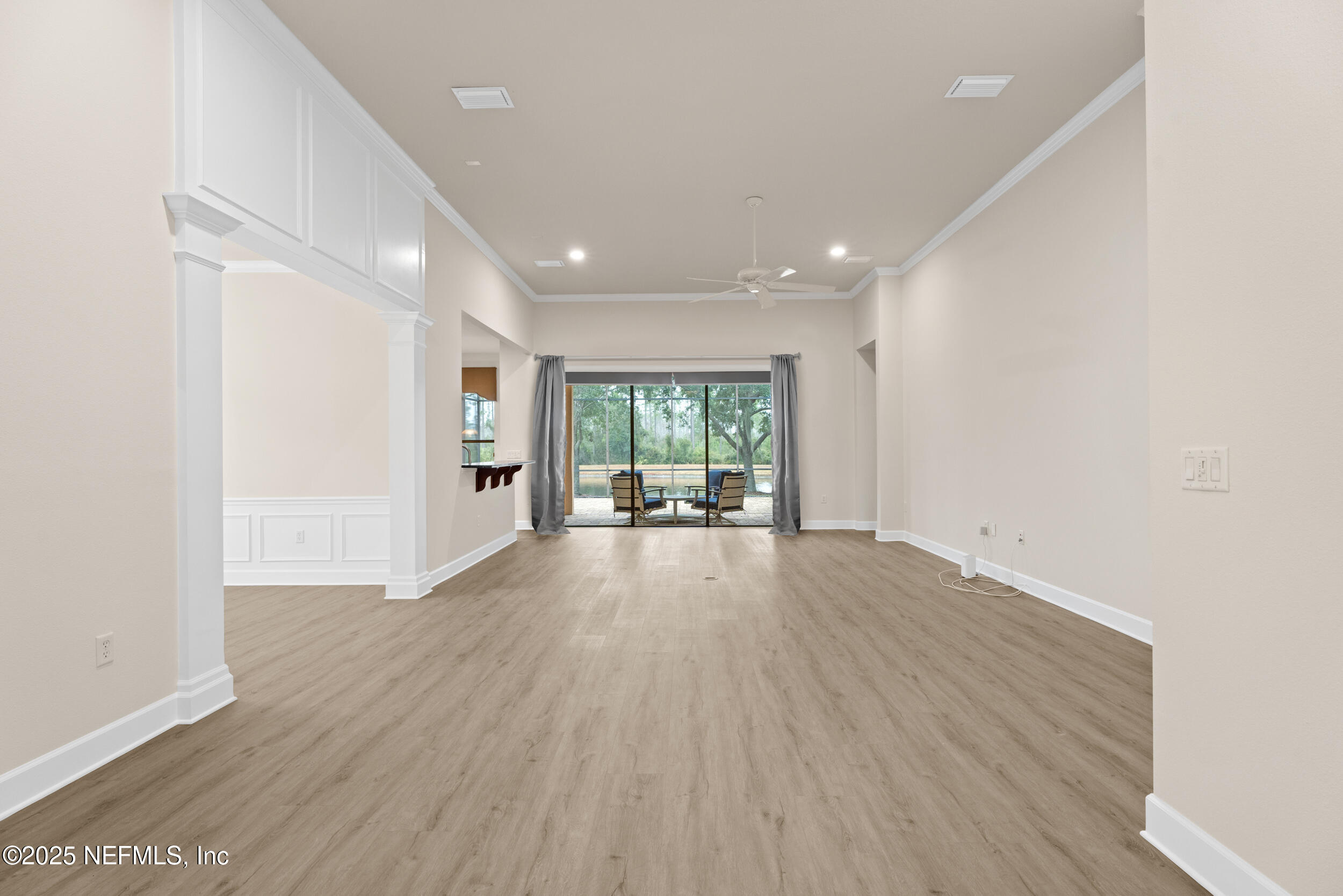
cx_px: 672
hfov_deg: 91.0
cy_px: 448
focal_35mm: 18
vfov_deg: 68.3
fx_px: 660
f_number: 8
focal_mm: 17.7
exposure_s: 1/2.5
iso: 640
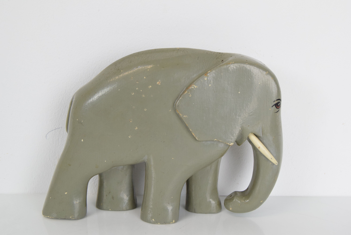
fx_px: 468
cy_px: 118
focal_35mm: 48
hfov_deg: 41.1
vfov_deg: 28.1
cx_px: 176
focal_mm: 32
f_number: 7.1
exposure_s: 1/200
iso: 1600
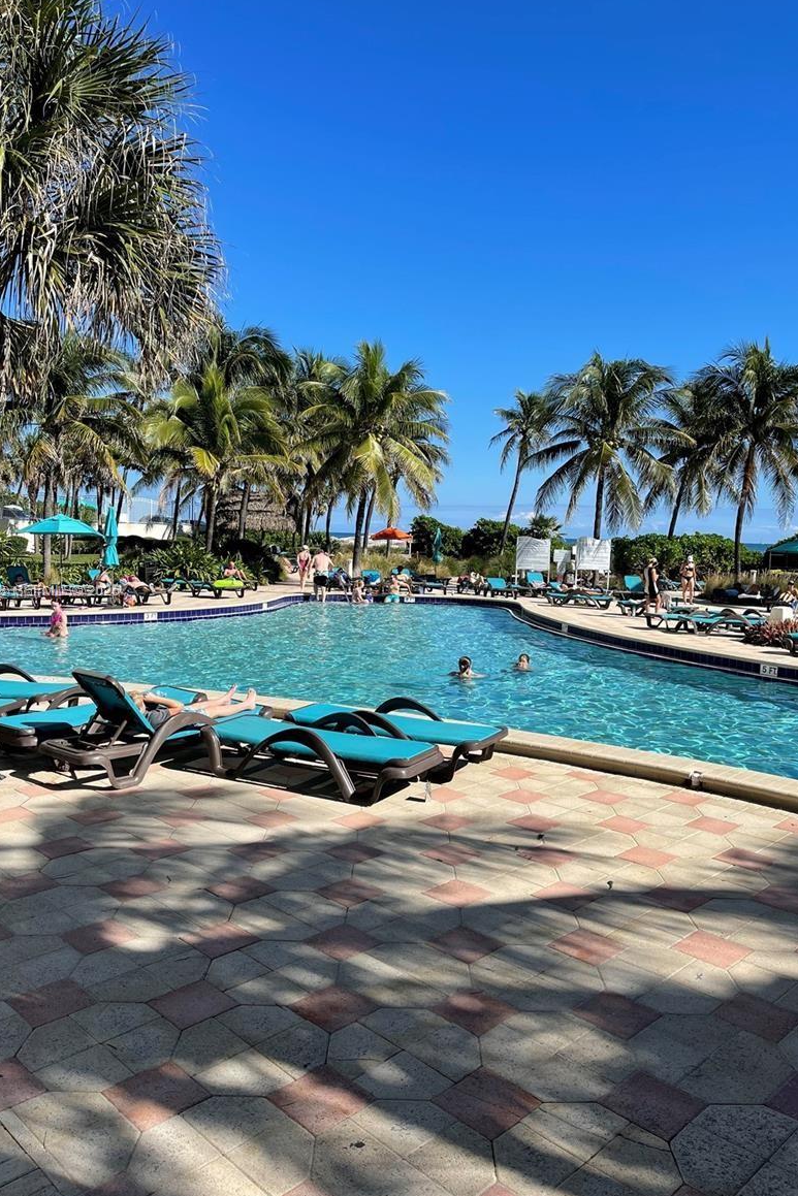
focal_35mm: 28
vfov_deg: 65.5
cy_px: 592
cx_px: 393
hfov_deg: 46.4
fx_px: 931
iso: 32
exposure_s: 1/3559
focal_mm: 5.1
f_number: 1.6
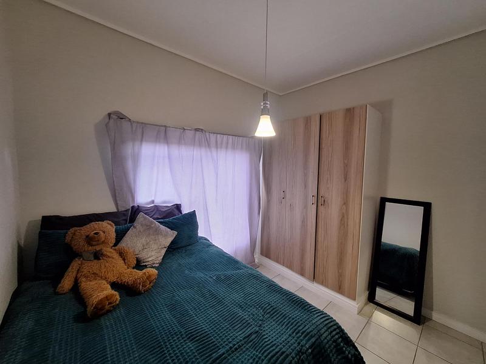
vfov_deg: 89.9
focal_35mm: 13
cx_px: 243
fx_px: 183
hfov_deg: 106.2
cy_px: 182
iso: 200
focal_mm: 1.74
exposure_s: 1/40
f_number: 2.2
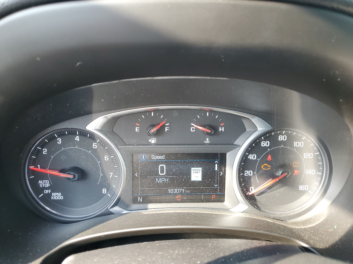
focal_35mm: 26
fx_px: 265
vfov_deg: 53.1
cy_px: 132
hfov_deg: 67.3
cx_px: 176
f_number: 1.5
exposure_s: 1/100
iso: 81
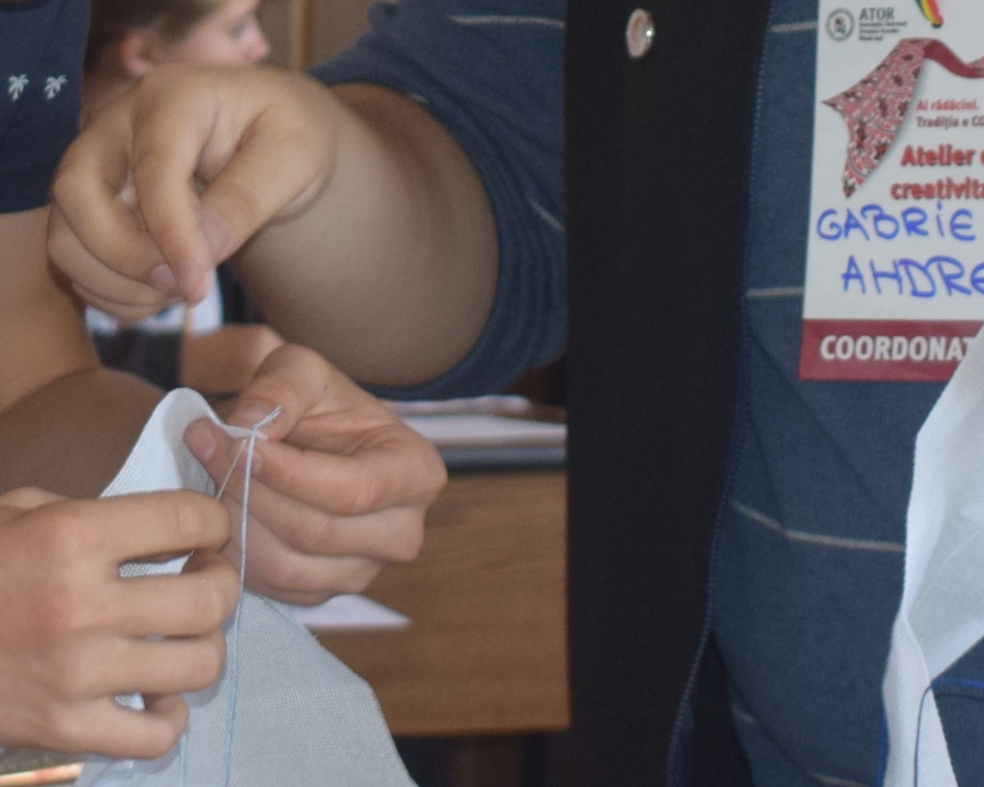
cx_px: 190
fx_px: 6446
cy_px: 62
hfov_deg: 8.7
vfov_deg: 7.0
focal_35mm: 221
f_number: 4.2
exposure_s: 1/60
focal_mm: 31
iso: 720
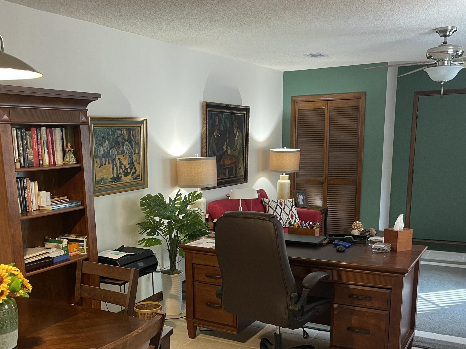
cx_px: 190
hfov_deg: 49.9
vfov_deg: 38.0
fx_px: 498
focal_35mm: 37
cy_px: 247
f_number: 1.6
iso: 250
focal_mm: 5.1
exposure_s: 1/60
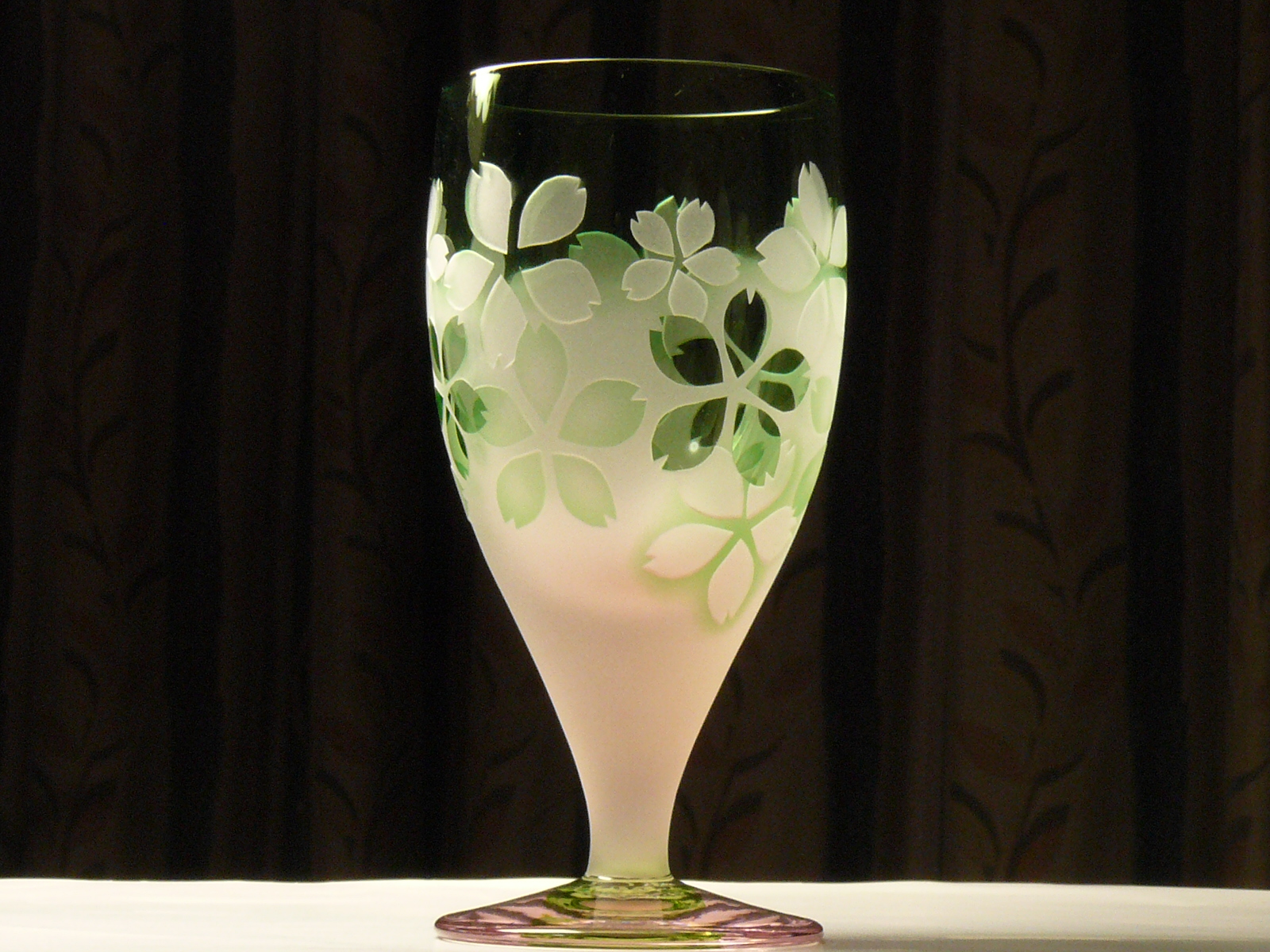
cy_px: 476
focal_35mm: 111
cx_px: 635
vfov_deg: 13.3
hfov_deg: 17.7
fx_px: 4072
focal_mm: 12.4
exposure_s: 1/20
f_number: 8
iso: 200
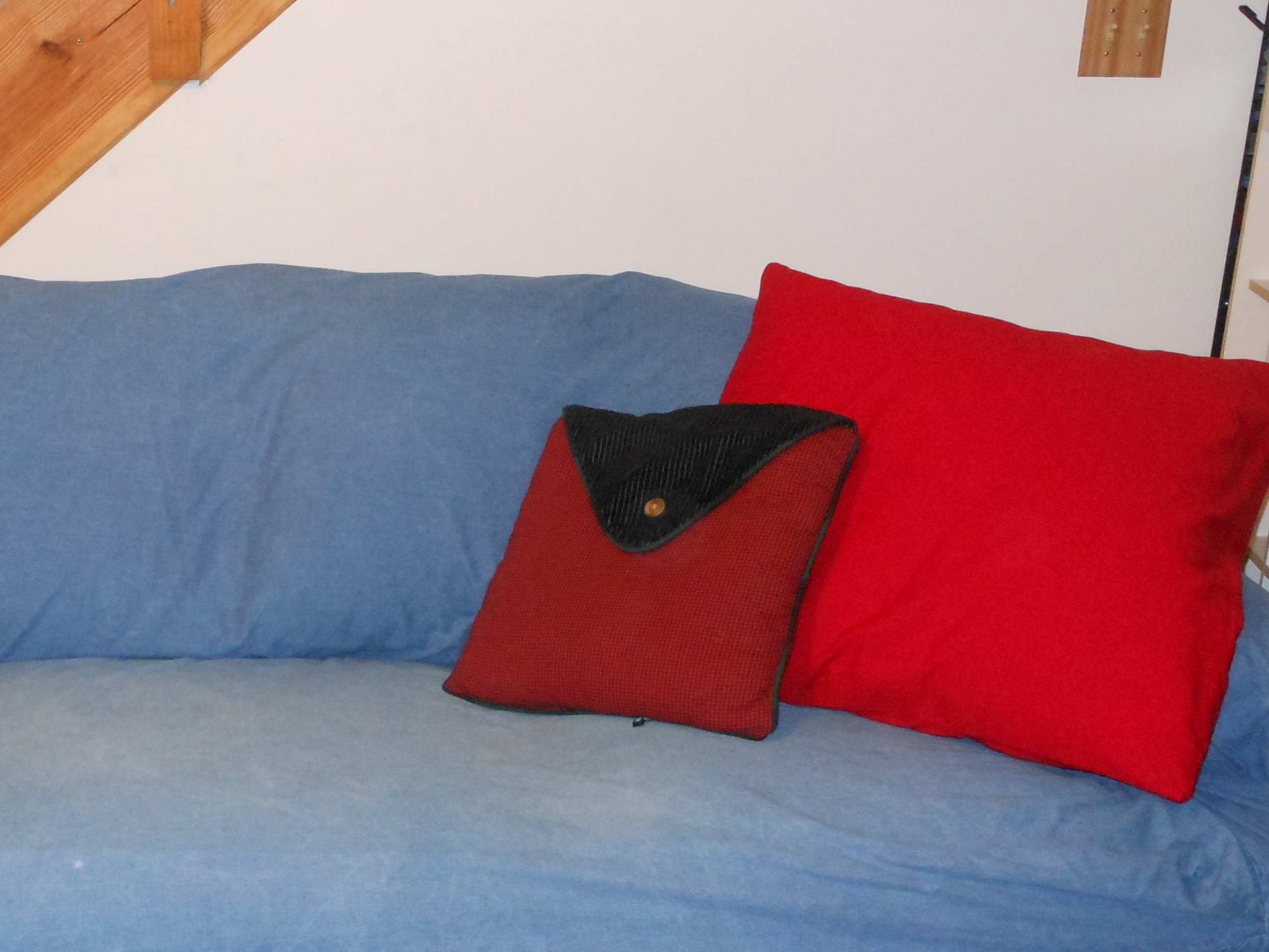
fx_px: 2236
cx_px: 245
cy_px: 590
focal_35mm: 61
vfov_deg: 24.0
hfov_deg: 30.9
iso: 400
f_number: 4
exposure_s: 1/25
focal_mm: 5.9
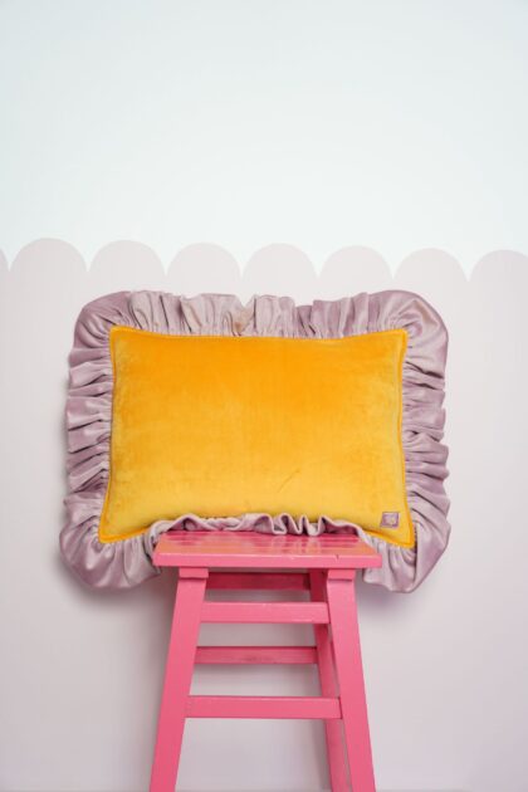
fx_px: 770
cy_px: 396
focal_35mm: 35
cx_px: 264
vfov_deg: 54.4
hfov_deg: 37.9
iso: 1000
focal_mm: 35
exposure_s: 1/30
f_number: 4
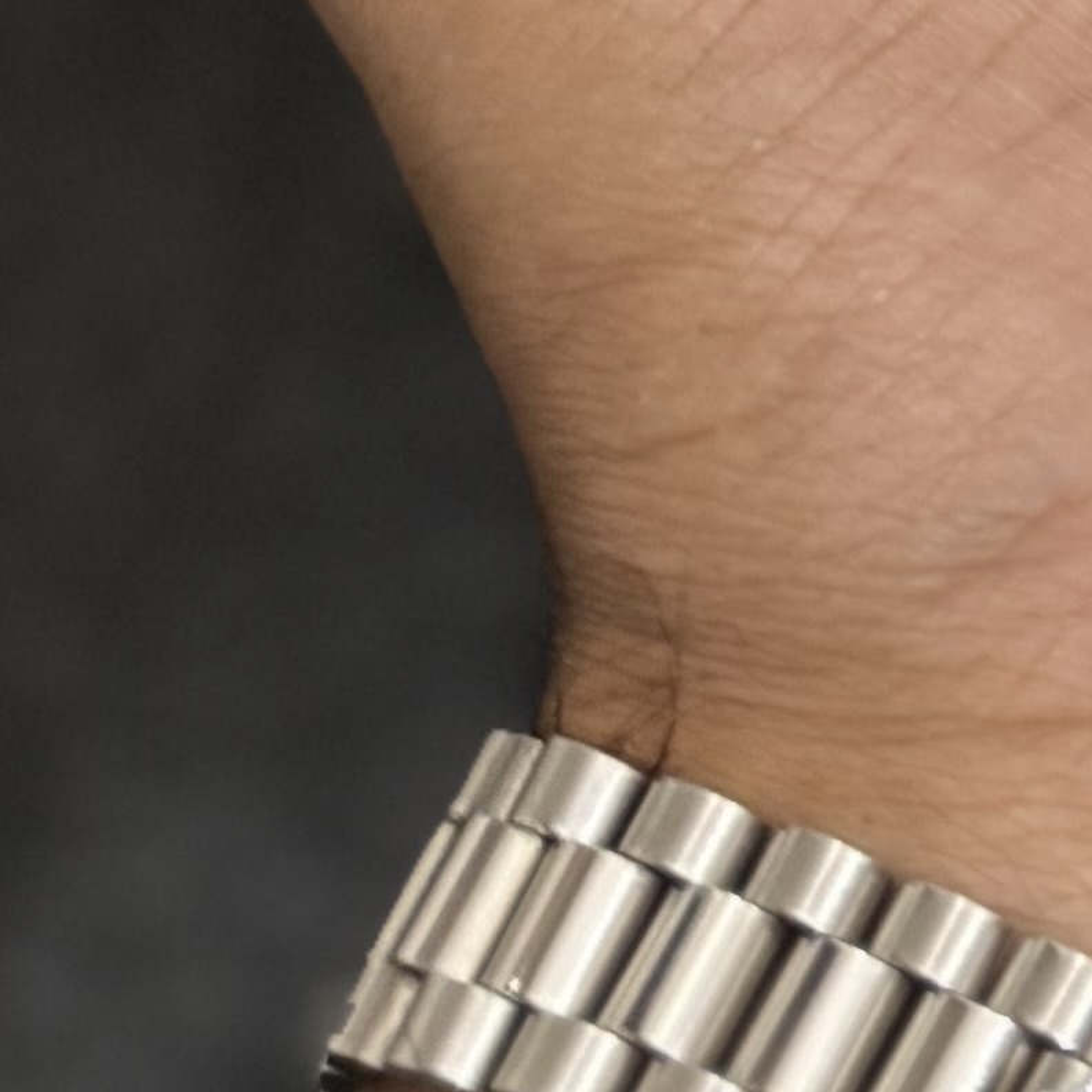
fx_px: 5461
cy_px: -673
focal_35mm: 153
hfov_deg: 10.6
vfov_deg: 10.9
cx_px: 2082
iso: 200
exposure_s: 1/50
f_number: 1.78
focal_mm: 6.76
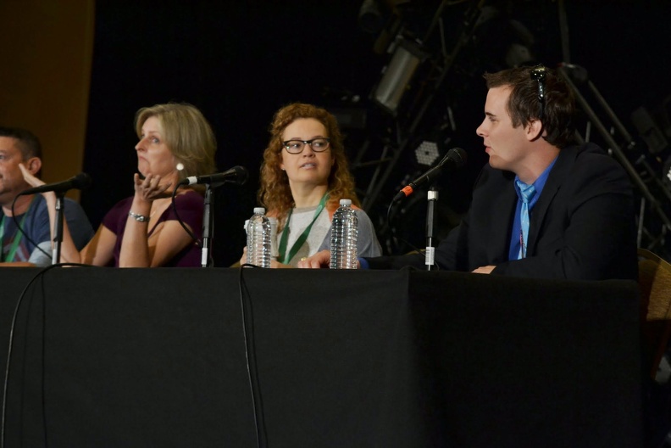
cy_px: 224
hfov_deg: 19.5
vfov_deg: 13.0
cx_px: 336
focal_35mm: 105
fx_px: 1957
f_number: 5.6
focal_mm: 70
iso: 800
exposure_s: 1/80
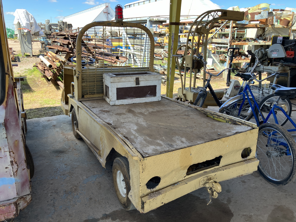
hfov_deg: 63.4
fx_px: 239
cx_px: 148
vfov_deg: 49.7
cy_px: 111
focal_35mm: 28
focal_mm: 3.99
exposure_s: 1/264
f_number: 1.8
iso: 25
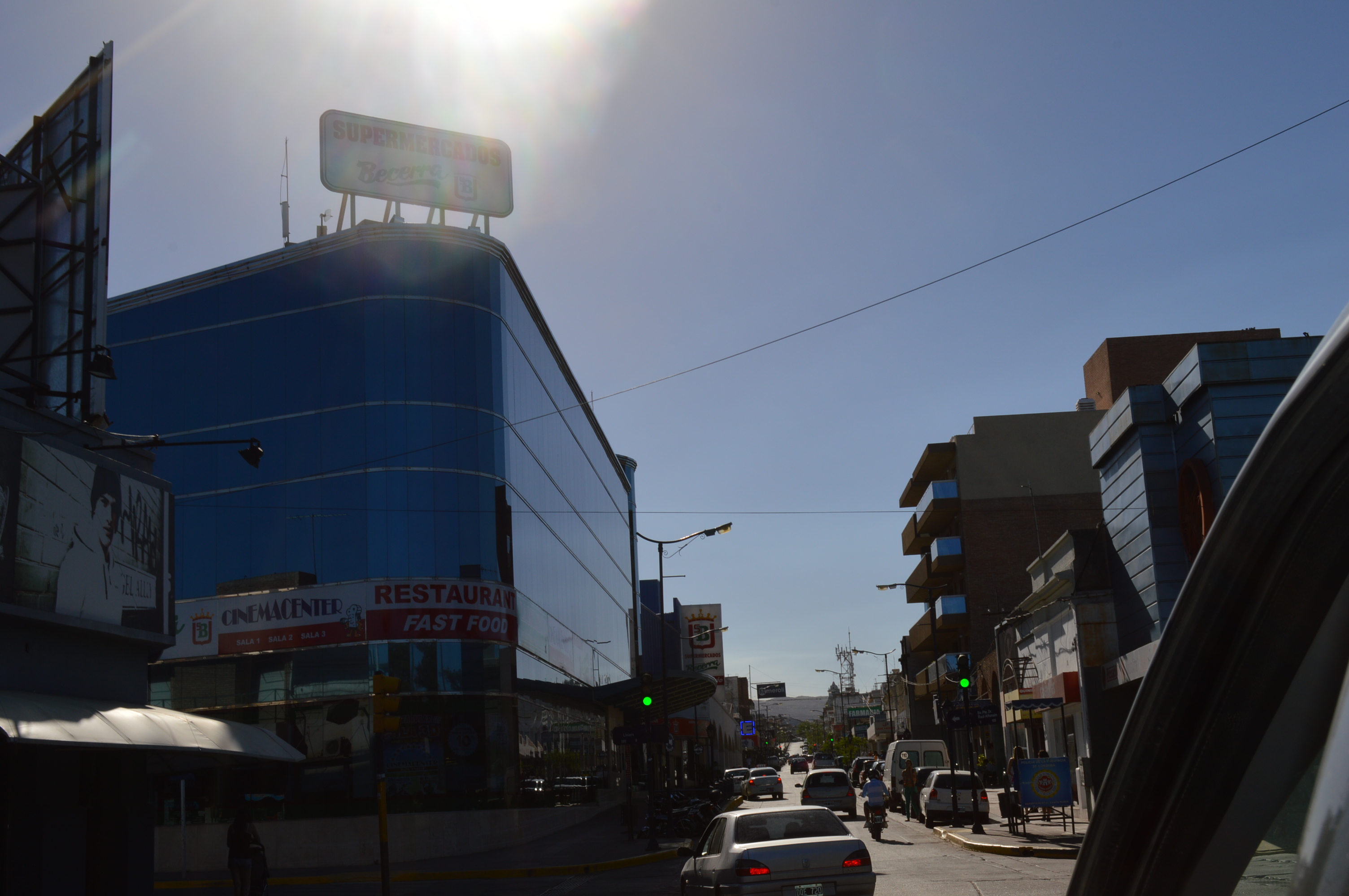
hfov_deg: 45.0
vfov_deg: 30.8
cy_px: 448
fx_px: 1629
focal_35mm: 44
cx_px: 674
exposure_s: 1/200
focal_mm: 29
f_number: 14
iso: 100
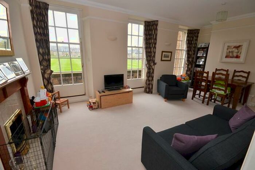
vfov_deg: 77.3
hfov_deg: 100.4
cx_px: 128
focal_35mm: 15
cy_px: 85
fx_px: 106
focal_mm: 10
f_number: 11
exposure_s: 1/80
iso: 800
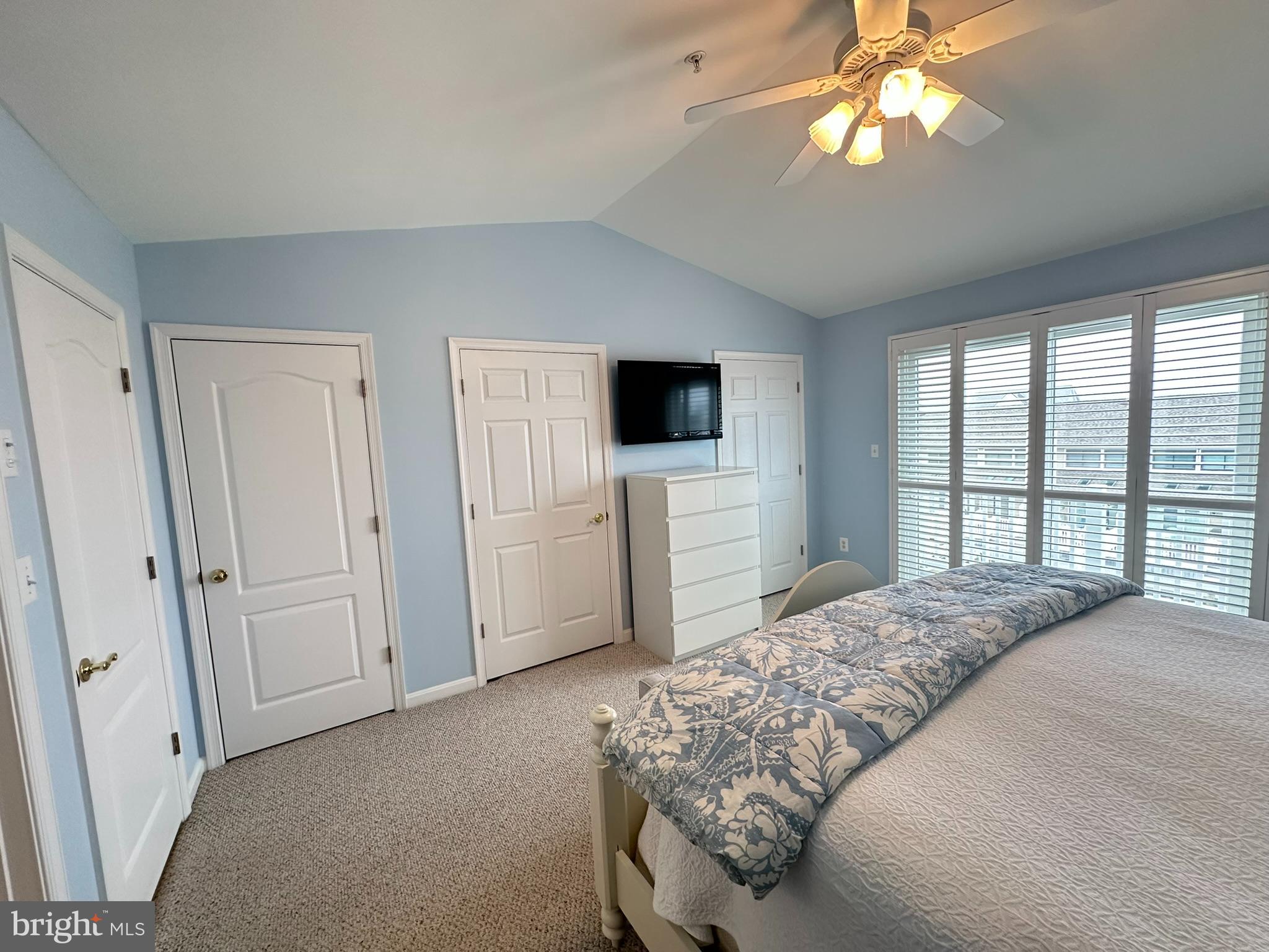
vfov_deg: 85.7
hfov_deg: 102.1
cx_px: 634
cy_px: 476
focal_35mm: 14
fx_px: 513
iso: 200
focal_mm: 2.22
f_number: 2.2
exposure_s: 1/120
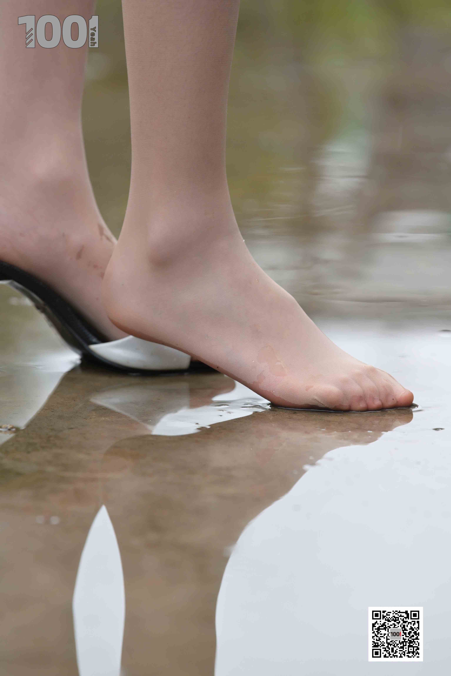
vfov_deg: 10.3
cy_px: 338
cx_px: 226
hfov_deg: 6.9
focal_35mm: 200
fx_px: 3758
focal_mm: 200
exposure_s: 1/250
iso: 640
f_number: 4.5
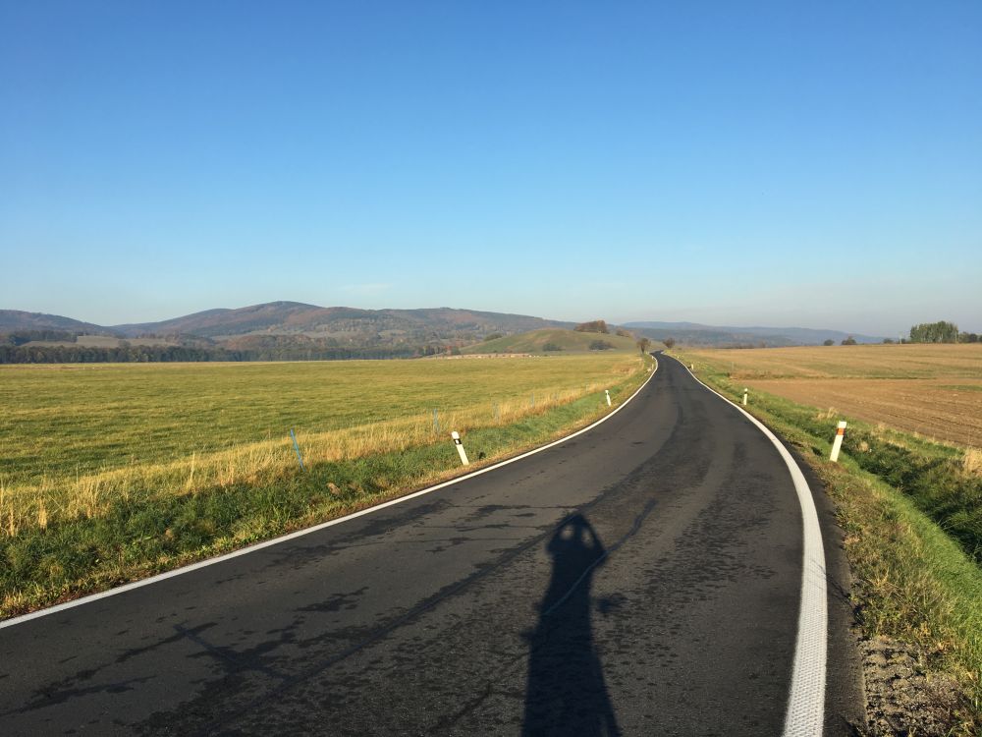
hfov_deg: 61.7
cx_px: 491
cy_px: 368
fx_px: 823
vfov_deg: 48.2
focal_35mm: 29
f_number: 2.2
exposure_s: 1/1012
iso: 25
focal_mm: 4.15
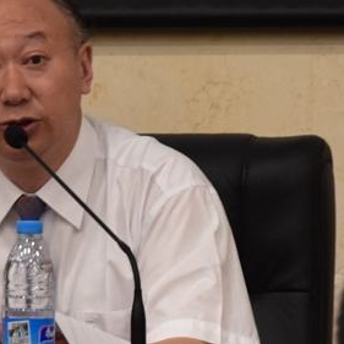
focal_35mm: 272
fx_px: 3058
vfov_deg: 6.4
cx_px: 20
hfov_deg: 6.4
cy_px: 174
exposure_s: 1/30
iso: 900
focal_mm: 100
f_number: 7.1
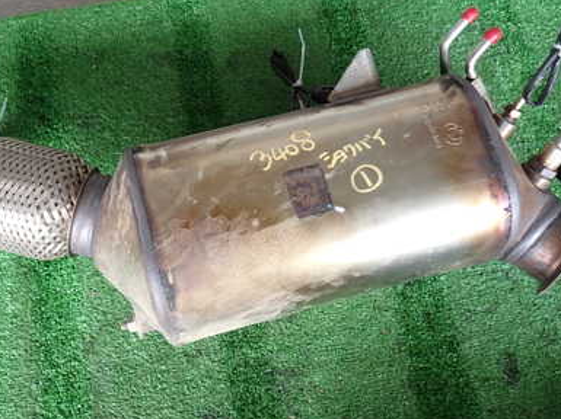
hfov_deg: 47.9
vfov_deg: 36.7
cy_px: 185
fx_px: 631
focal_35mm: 39
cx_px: 258
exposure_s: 1/60
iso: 160
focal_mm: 4.5
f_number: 2
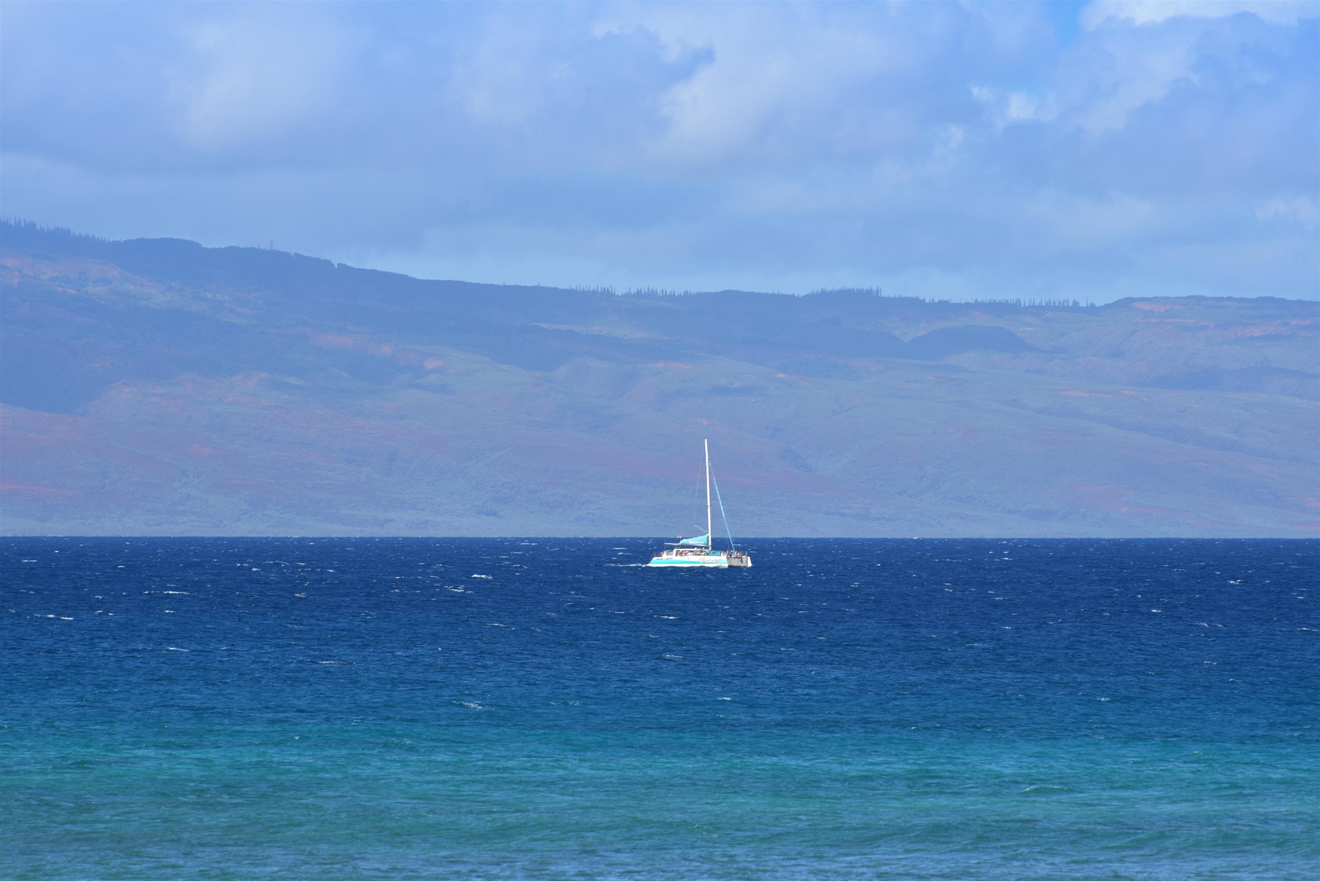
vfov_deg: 4.6
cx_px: 660
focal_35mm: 300
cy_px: 440
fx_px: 11002
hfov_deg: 6.9
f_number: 13
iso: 100
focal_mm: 300
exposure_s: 1/200
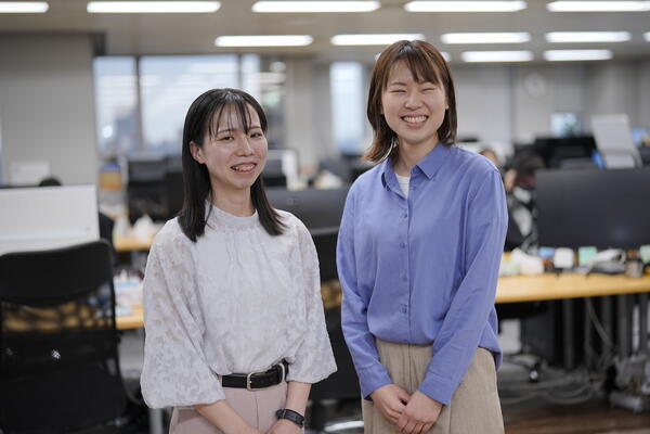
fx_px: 903
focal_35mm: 50
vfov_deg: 27.0
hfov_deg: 39.6
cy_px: 217
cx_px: 325
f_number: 1.4
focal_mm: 50
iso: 100
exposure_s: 1/100
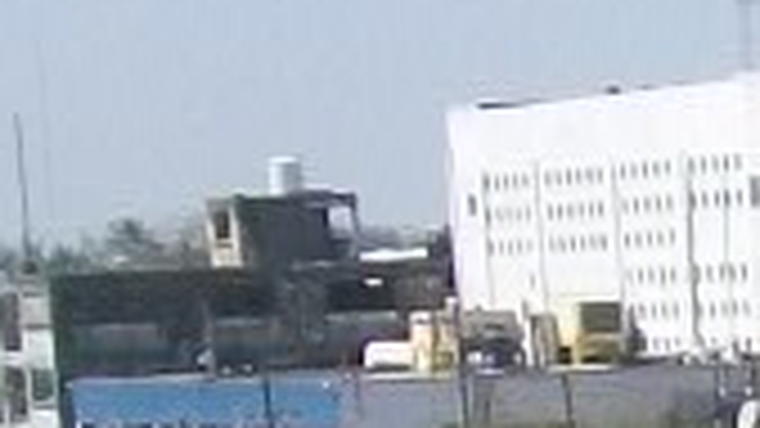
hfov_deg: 6.4
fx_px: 5984
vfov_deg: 4.0
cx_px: 2518
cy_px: 1338
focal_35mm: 297
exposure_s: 1/500
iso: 80
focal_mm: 6
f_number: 4.8
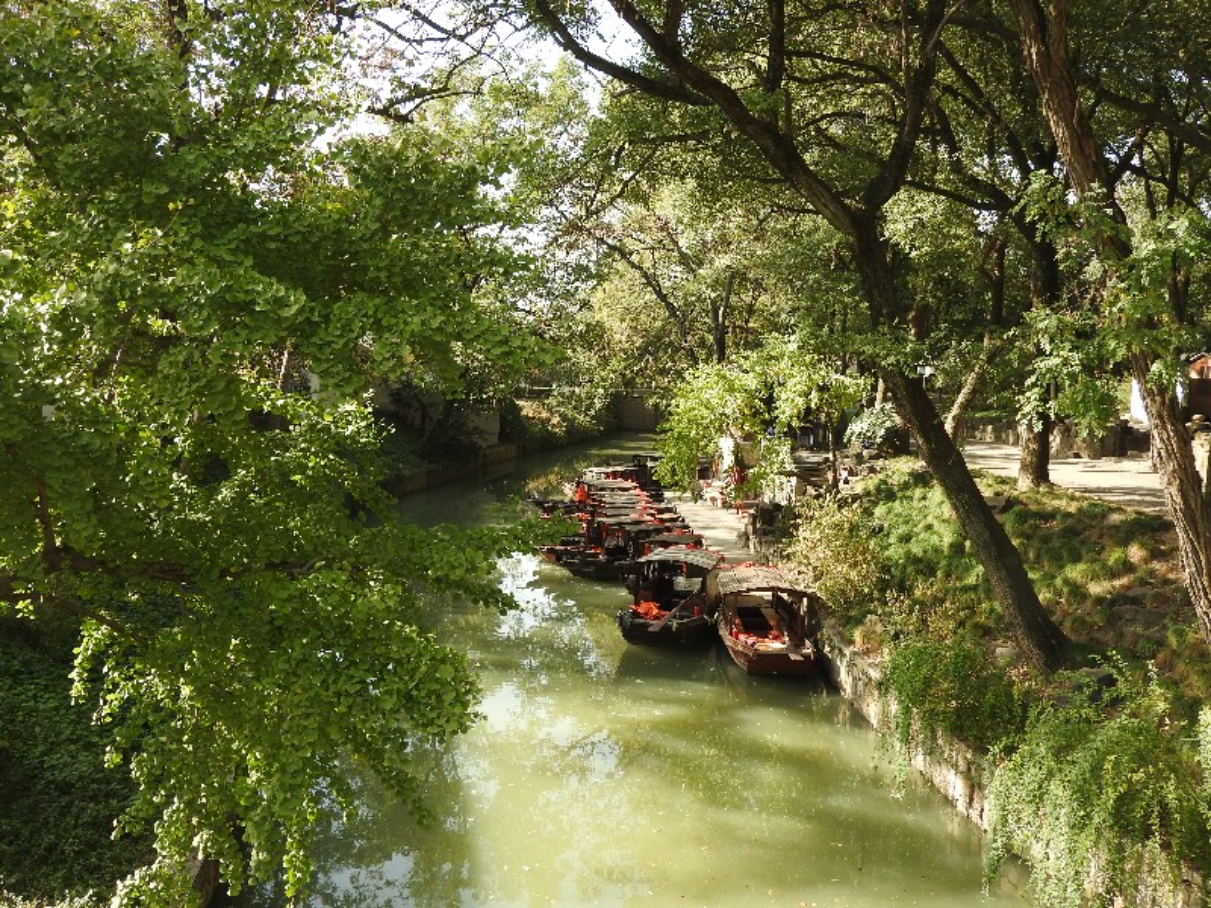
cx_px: 606
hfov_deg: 55.4
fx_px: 1154
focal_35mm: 33
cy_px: 454
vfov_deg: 42.9
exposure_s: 1/200
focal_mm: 5.9
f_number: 3.6
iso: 100
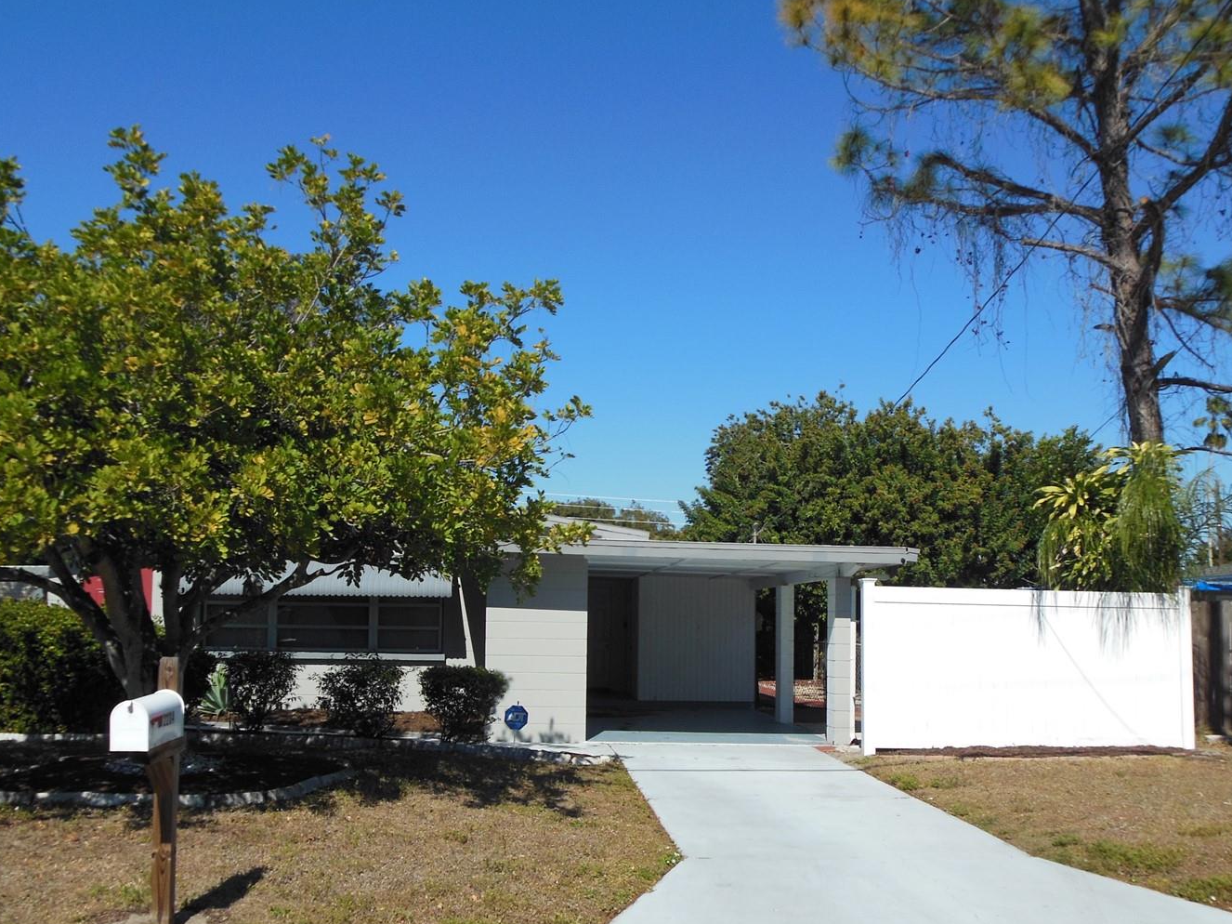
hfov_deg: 52.6
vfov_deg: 40.6
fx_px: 1245
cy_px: 525
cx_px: 612
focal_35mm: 35
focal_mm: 5.2
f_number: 6.7
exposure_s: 1/500
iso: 125
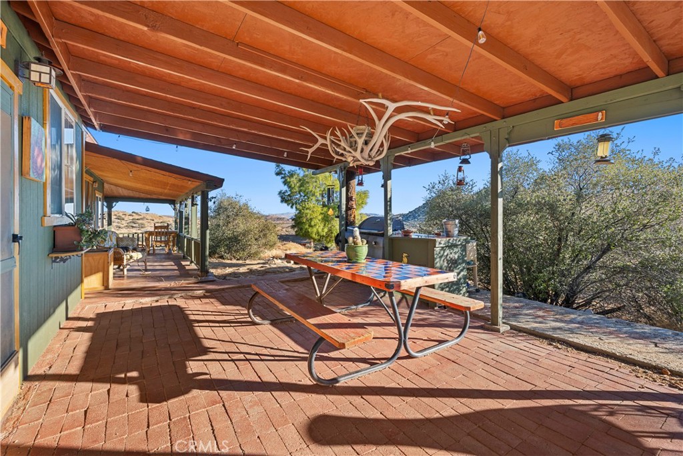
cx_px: 342
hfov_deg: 96.7
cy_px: 228
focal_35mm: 16
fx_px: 304
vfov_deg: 73.8
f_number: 11
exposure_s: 1/50
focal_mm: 16
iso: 400
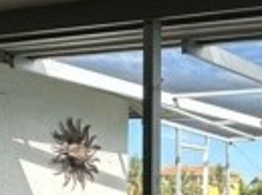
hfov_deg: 21.7
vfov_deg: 20.7
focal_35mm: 69
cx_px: 429
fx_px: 521
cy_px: 181
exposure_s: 1/917
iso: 40
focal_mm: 2.22
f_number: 2.2
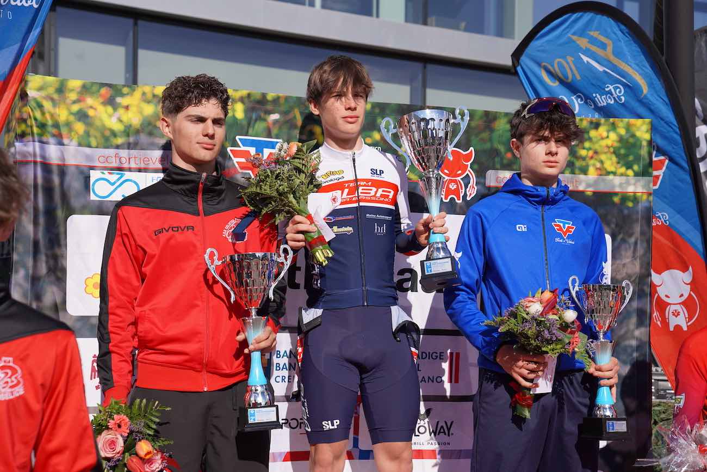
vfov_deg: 22.3
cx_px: 354
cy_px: 236
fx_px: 1198
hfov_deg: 32.9
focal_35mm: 61
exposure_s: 1/1000
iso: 100
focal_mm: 61
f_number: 5
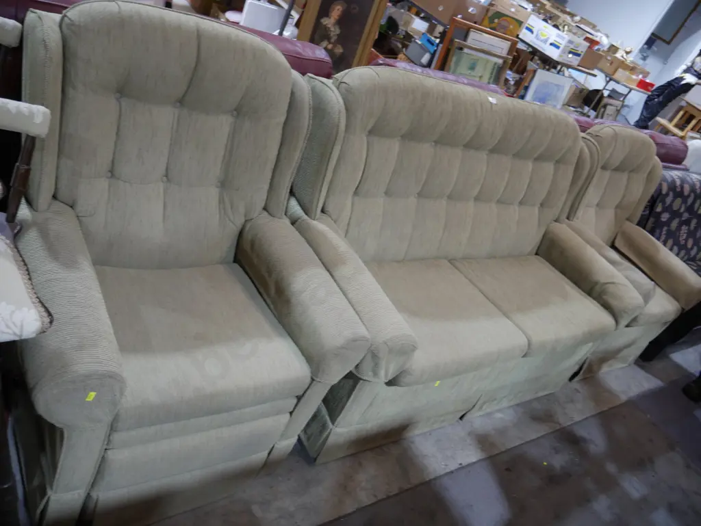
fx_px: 567
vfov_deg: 49.8
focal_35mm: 28
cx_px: 350
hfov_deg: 63.4
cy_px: 263
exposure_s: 1/60
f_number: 3.5
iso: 500
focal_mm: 14
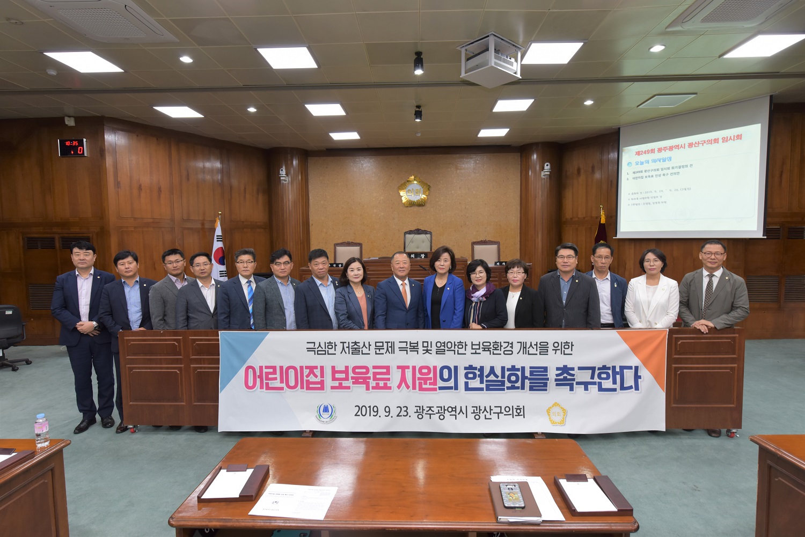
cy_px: 268
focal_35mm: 19
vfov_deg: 64.6
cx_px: 402
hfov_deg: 86.9
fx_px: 425
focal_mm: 19
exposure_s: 1/60
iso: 1000
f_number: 7.1
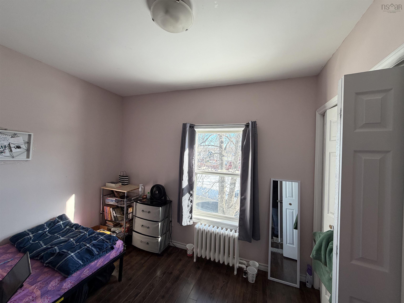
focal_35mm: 14
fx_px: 163
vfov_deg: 85.7
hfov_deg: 102.1
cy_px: 152
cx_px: 202
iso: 80
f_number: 2.2
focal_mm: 2.22
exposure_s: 1/121
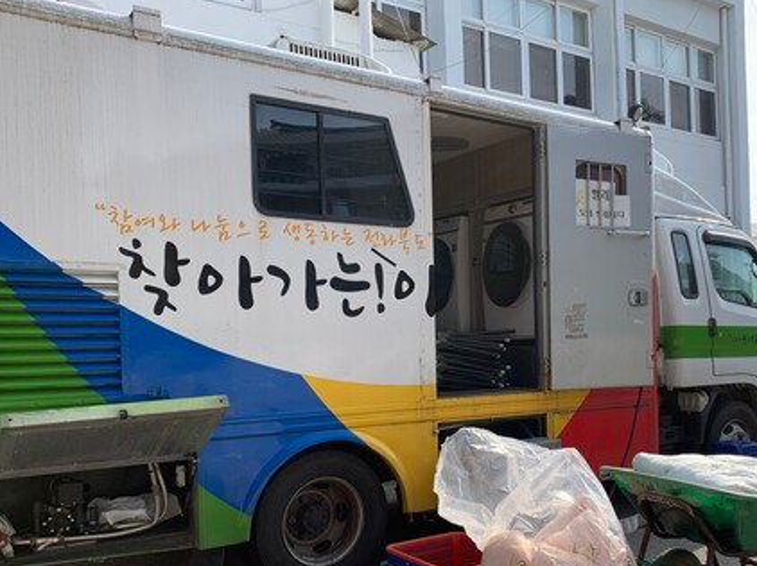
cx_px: 509
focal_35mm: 37
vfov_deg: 38.3
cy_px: 369
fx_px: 809
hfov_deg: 49.2
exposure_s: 1/1427
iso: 25
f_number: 1.8
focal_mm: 4.25
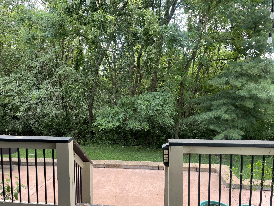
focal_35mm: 28
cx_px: 128
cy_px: 103
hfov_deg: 63.4
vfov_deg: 49.7
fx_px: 222
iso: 40
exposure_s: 1/122
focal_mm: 5.1
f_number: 1.6
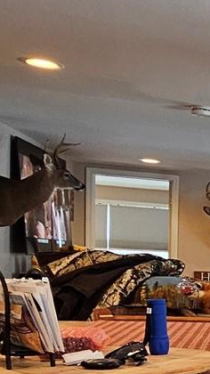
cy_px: 321
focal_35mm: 69
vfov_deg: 29.6
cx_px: 586
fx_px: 684
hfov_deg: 11.8
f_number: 2.2
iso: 125
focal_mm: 2.2
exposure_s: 1/60
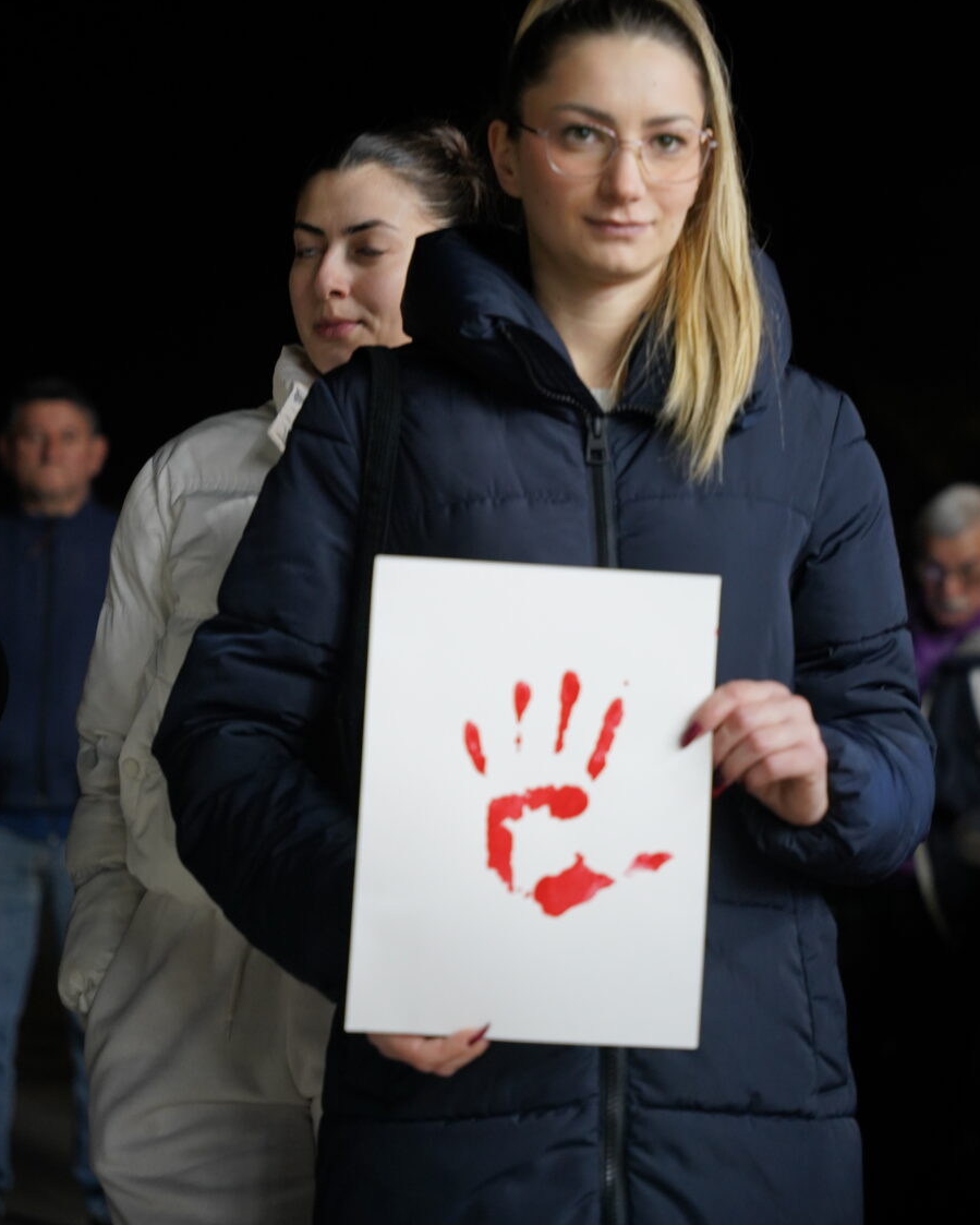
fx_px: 2899
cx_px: 486
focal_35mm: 80
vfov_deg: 23.8
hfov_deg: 19.2
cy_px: 531
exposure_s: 1/50
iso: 1600
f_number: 2.8
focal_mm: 70
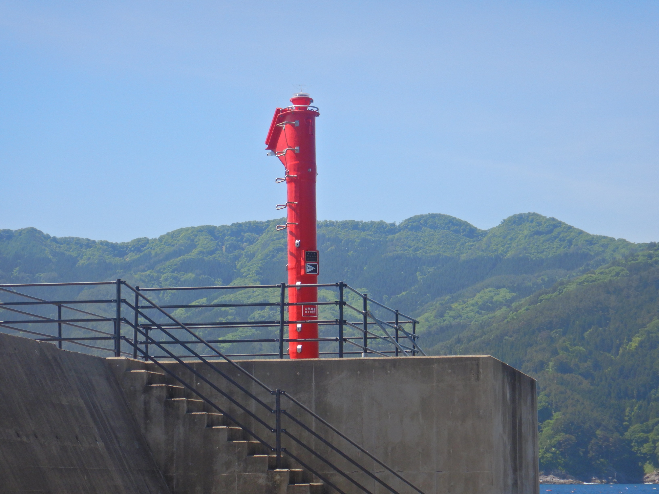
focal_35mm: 101
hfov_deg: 19.4
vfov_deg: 14.6
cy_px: 247
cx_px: 330
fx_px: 1923
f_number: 4.8
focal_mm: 18.1
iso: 125
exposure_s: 1/800
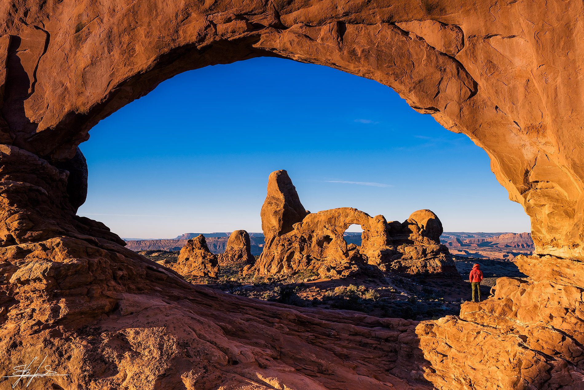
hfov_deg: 50.7
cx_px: 292
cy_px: 195
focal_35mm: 38
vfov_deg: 35.1
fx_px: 617
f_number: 13
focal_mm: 38
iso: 64
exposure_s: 1/13
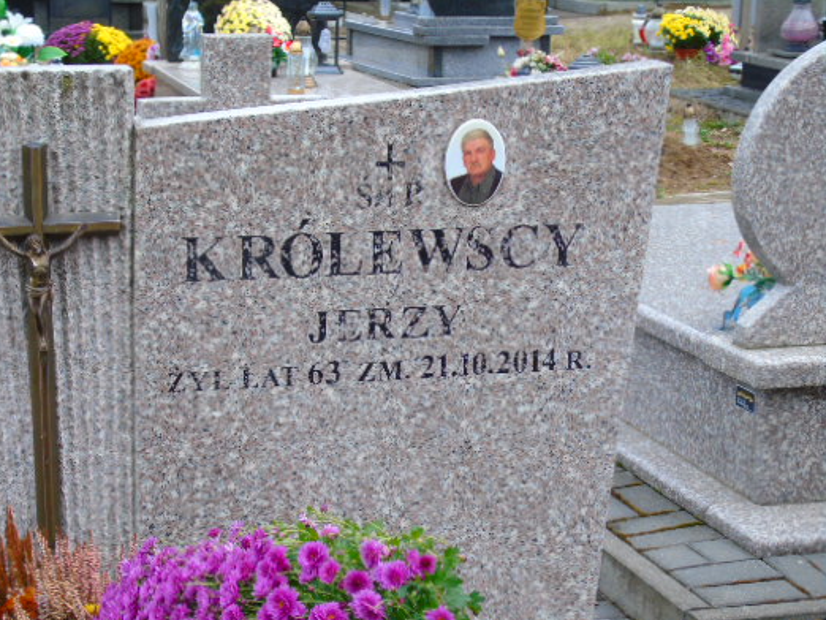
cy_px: 378
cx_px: 321
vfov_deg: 19.4
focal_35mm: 76
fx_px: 1814
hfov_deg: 25.6
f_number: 4.5
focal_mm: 11
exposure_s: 1/30
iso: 100
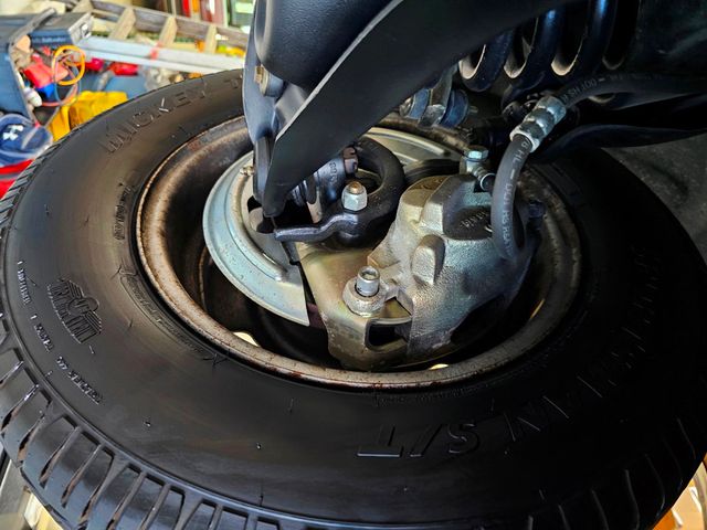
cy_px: 265
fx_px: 470
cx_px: 354
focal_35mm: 23
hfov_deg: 73.9
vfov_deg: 58.9
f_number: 1.7
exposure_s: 1/24
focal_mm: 6.3
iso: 800
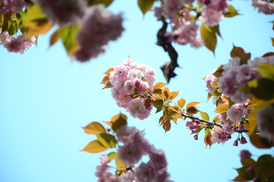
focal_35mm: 158
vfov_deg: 8.7
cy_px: 91
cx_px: 137
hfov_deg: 13.1
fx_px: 1196
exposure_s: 1/500
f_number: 5.6
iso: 200
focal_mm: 105
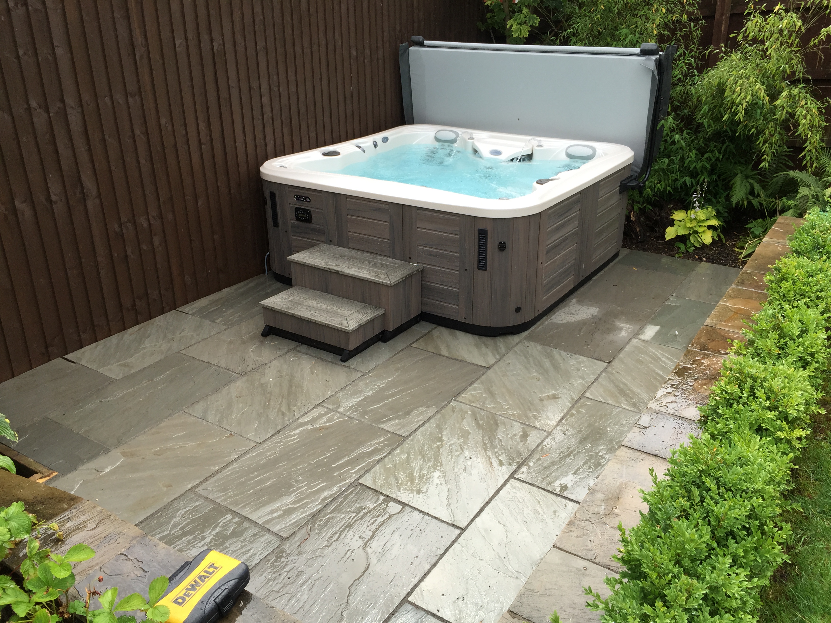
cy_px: 312
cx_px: 416
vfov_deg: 48.2
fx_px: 696
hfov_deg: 61.7
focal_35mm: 29
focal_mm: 4.15
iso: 32
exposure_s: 1/824
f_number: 2.2
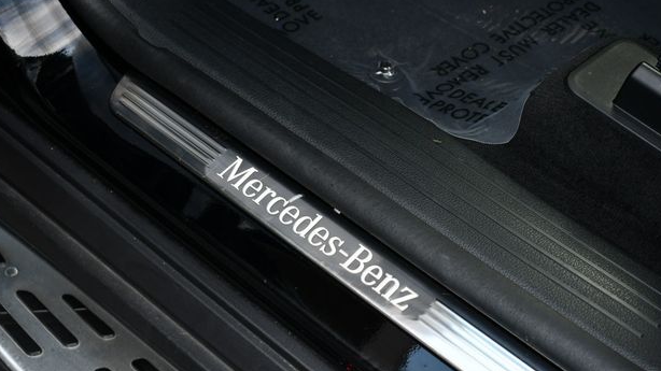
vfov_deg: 17.2
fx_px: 1227
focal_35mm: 70
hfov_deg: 30.2
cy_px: 208
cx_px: 329
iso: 400
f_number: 5
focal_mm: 32
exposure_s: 1/250
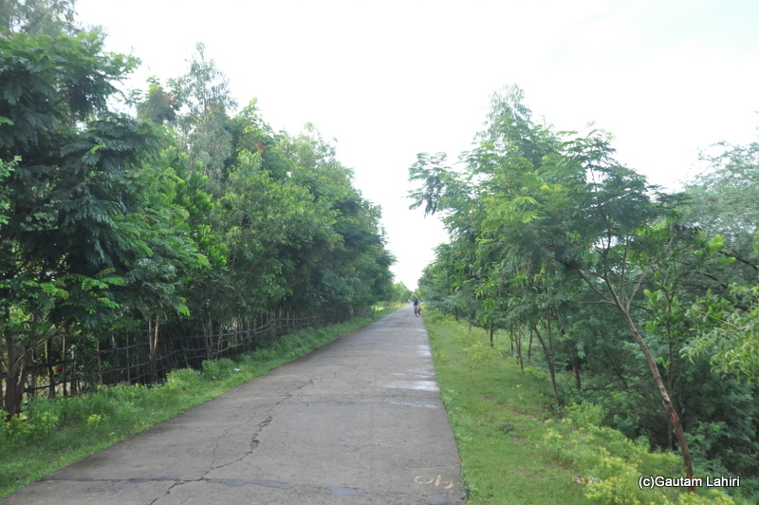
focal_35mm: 27
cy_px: 252
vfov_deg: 47.9
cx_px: 380
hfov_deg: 67.4
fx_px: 569
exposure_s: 1/250
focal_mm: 18
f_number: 8
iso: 1250
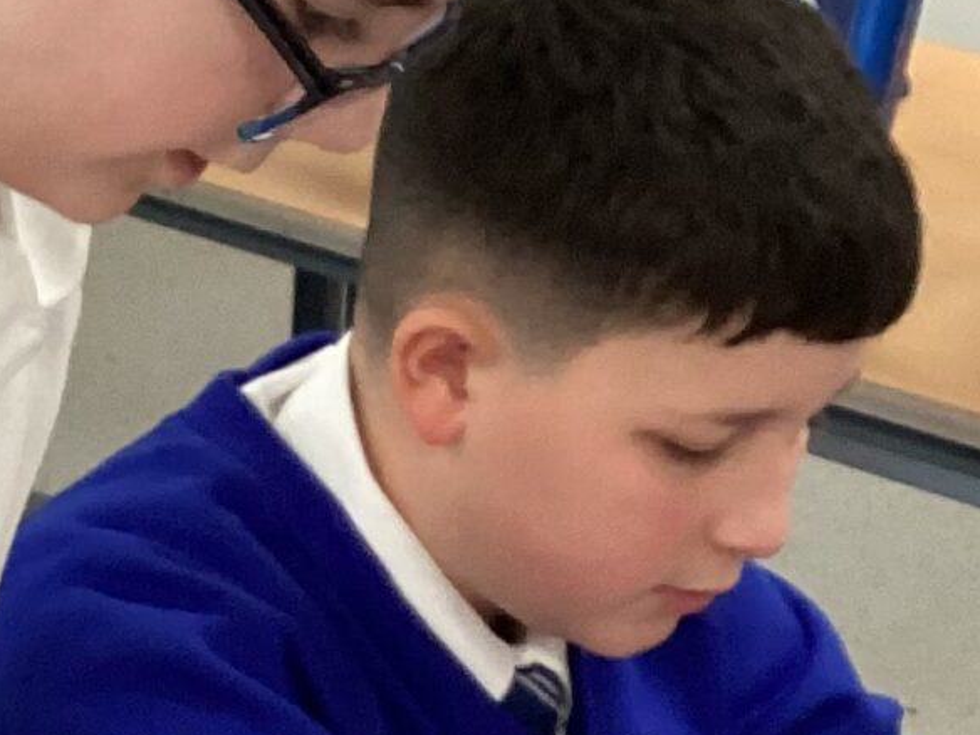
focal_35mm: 136
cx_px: 44
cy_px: 651
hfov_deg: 14.3
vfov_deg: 10.8
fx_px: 3850
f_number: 2.4
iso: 160
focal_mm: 3.3
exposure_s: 1/50
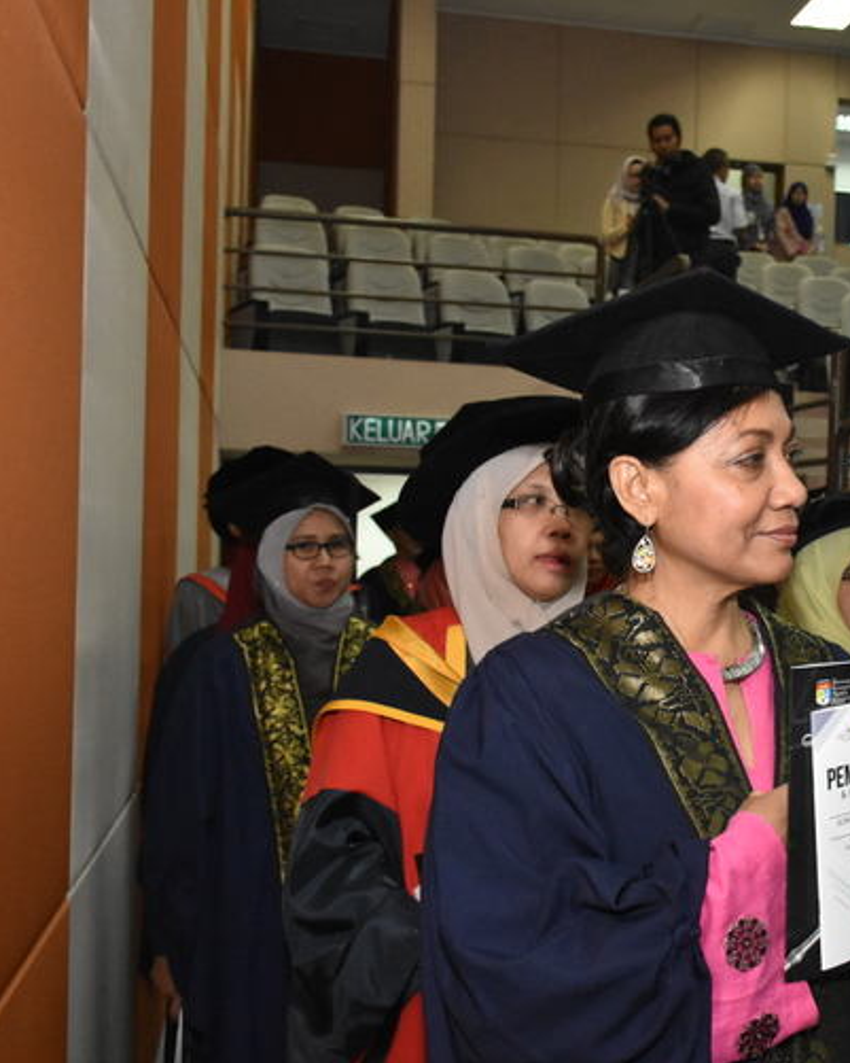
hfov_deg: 28.5
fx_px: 1627
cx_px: 706
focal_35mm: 52
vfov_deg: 36.1
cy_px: 562
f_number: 5.6
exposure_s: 1/250
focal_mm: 23
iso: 4000
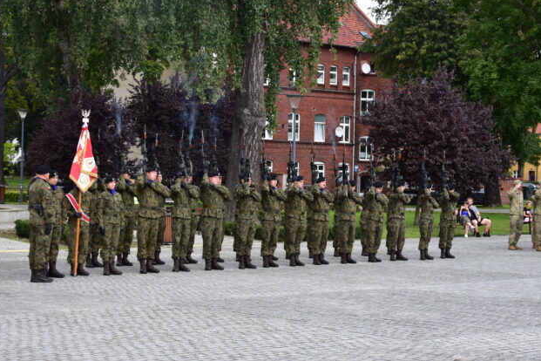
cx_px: 268
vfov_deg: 18.7
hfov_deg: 27.7
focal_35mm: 73
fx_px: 1097
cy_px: 180
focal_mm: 48
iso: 200
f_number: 5.3
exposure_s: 1/200
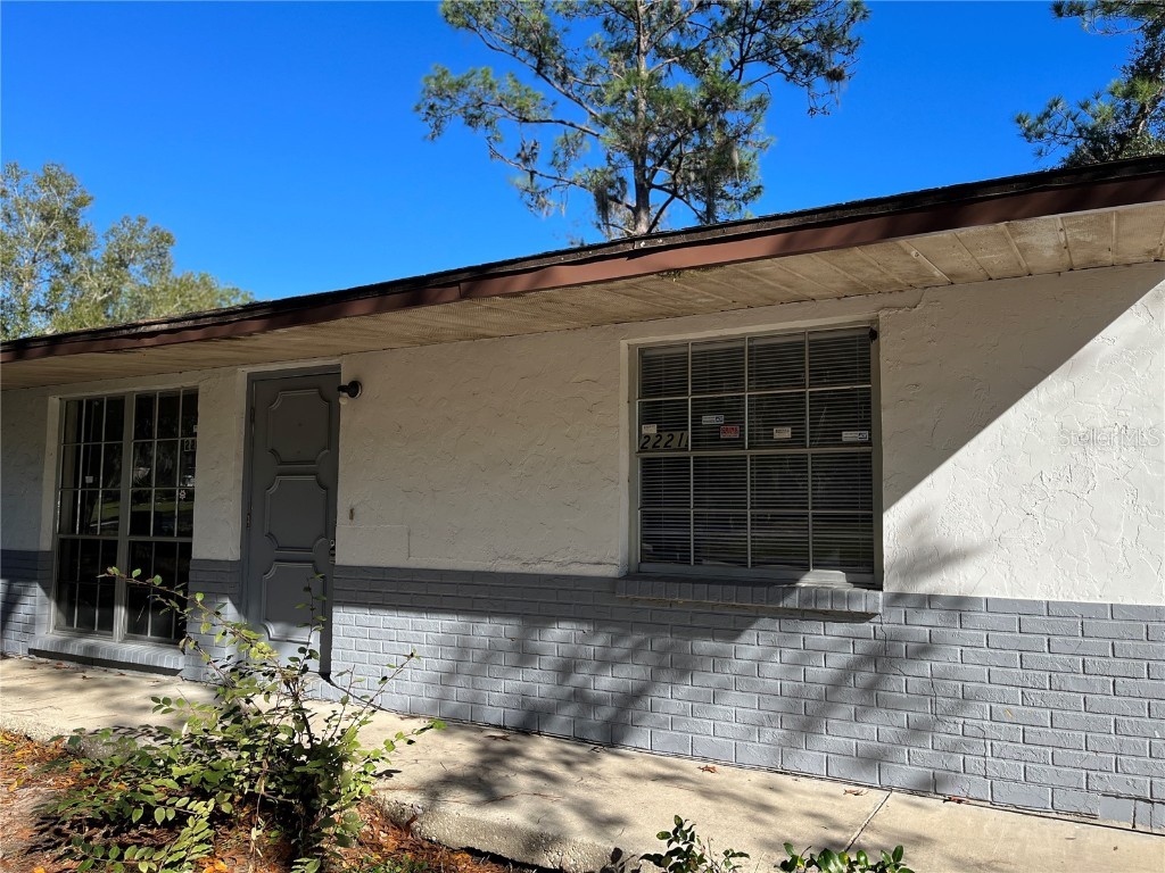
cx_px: 582
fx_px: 875
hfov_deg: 67.3
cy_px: 436
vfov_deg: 53.1
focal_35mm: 26
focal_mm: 5.1
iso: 50
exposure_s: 1/1992
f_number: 1.6
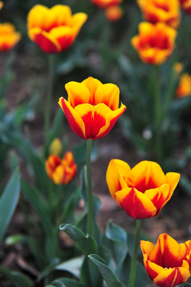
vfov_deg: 24.8
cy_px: 144
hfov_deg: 16.6
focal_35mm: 82
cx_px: 96
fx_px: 654
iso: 400
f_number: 4
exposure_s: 1/640
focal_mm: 82
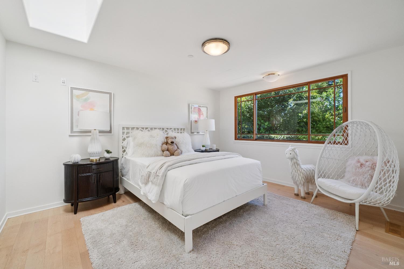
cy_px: 134
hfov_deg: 104.3
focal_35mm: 14
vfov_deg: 81.2
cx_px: 202
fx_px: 157
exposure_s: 1/100
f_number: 9
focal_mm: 14
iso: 640
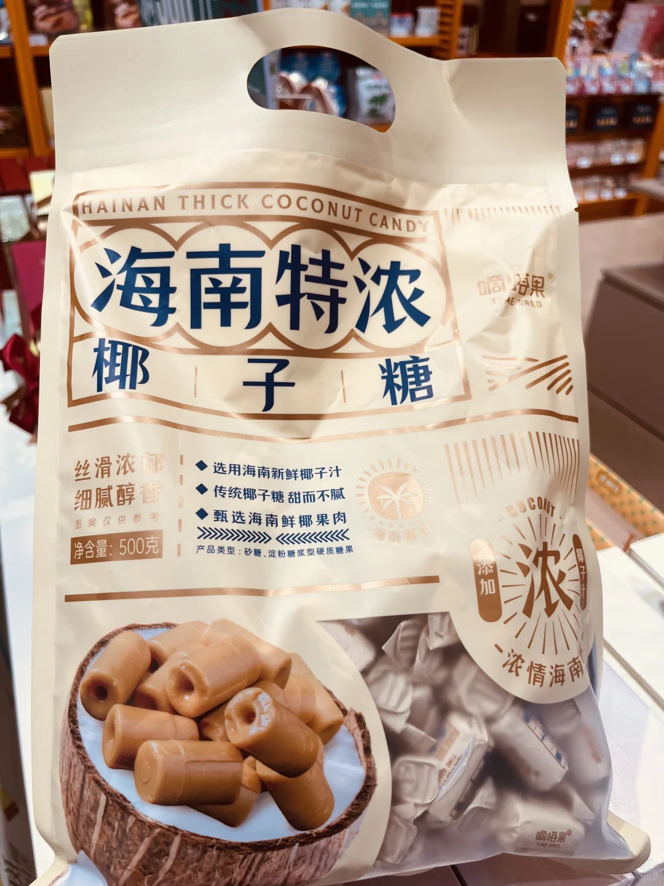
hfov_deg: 53.1
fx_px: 665
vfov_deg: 67.3
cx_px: 332
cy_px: 443
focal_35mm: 26
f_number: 1.6
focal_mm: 5.1
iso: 50
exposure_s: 1/804
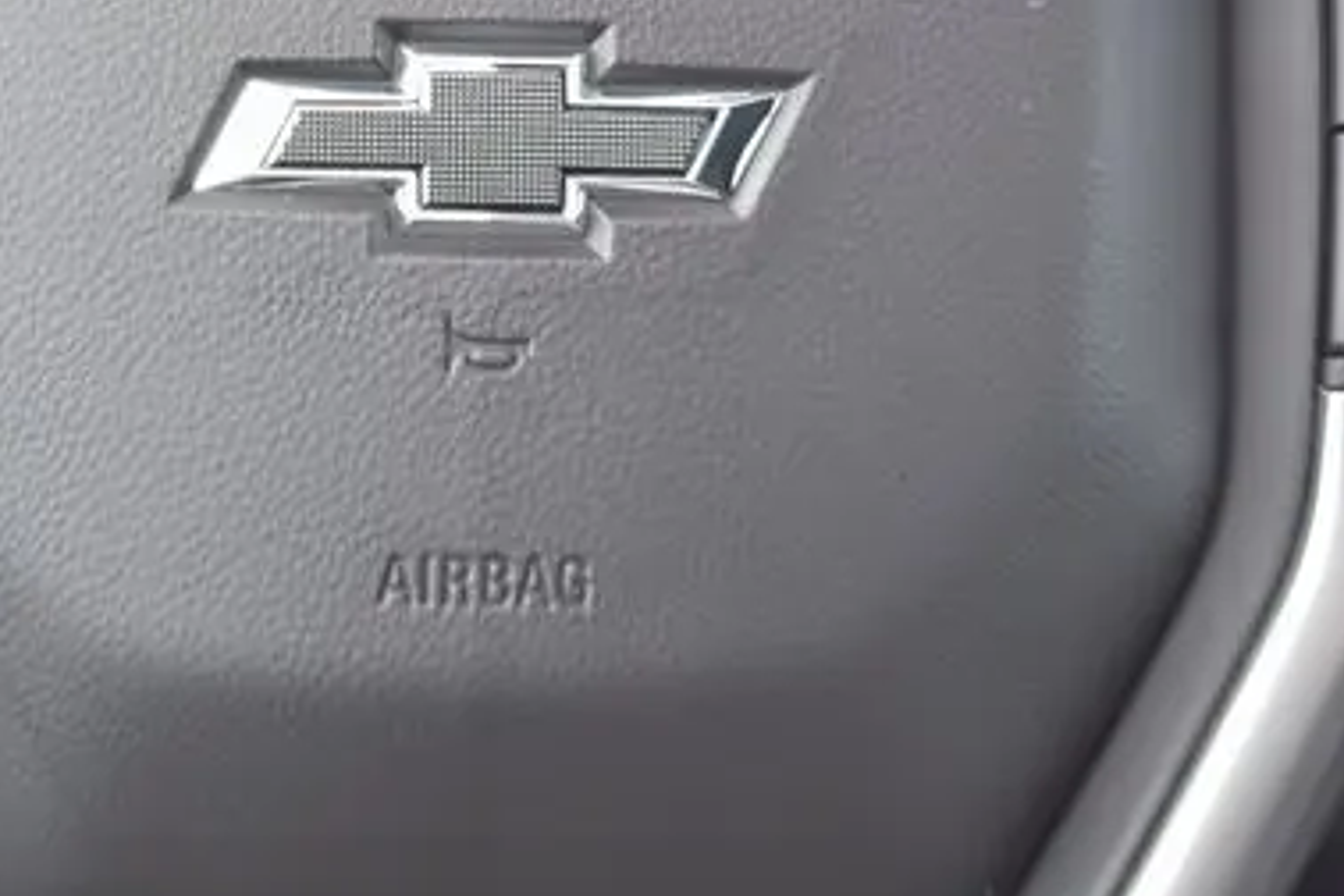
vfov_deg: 15.7
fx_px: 3186
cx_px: 496
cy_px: 18
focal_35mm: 85
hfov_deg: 23.8
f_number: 4.5
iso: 500
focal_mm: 21
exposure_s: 1/100
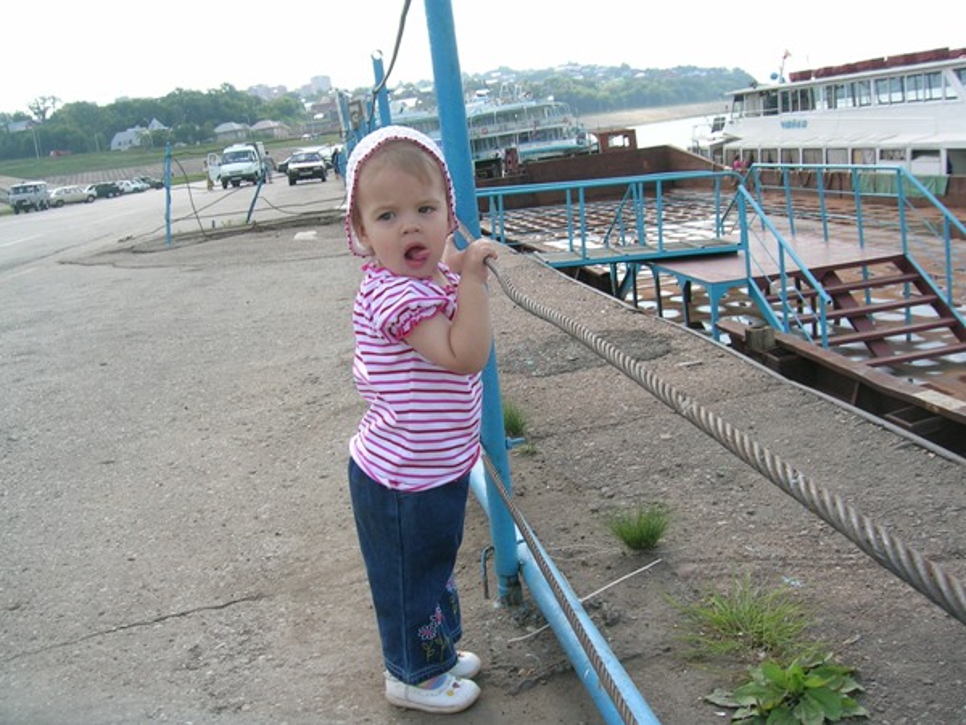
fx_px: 977
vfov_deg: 40.7
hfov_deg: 52.6
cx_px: 483
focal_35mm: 35
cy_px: 362
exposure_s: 1/203
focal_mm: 5.4
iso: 50
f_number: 4.8
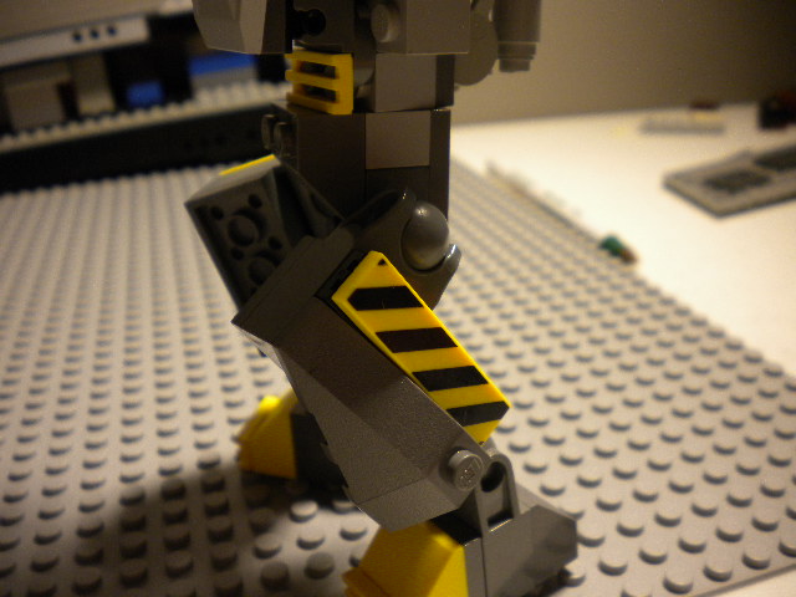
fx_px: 805
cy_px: 298
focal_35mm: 35
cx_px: 398
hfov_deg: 52.6
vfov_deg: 40.7
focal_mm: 6.3
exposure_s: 1/60
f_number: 3.1
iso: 249
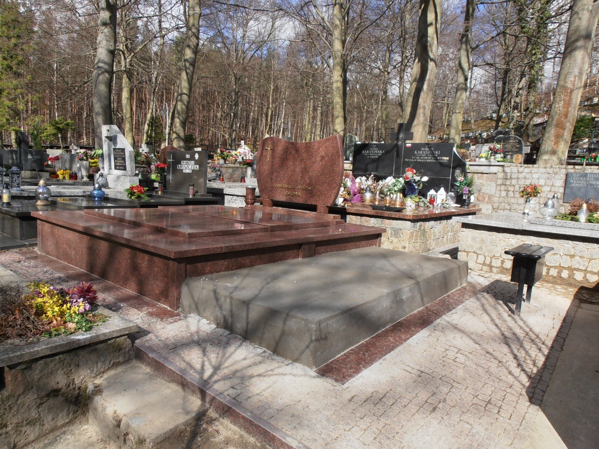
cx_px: 300
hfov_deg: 71.6
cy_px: 224
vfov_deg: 56.8
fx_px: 415
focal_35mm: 24
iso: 80
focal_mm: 4.2
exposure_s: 1/125
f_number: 7.9
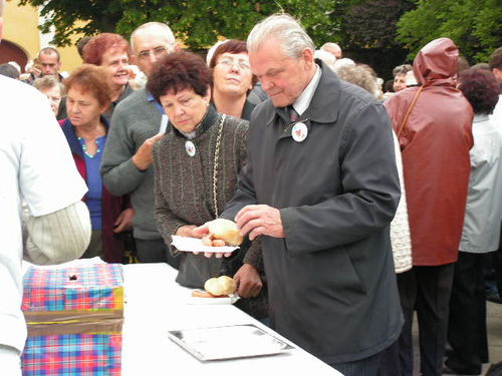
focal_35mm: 71
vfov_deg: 20.7
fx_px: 1030
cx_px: 251
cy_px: 188
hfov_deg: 27.4
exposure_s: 1/100
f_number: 3.3
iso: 125
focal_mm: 11.9
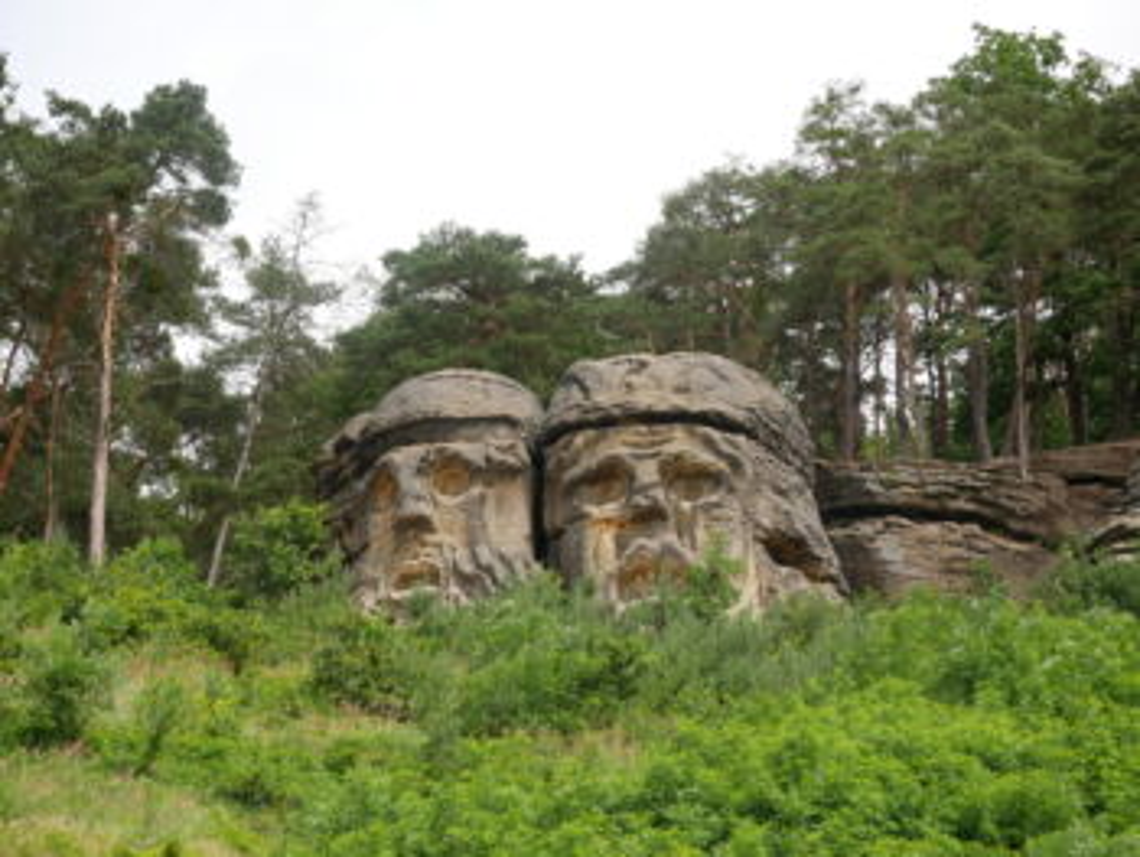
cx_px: 570
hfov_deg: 11.9
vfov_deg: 9.0
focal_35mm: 166
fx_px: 5471
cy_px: 428
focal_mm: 83
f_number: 6.3
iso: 200
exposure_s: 1/400
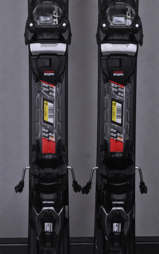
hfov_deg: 10.0
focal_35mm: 131
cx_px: 81
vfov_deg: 16.0
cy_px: 127
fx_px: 905
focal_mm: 85
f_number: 11
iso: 3200
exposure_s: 1/125
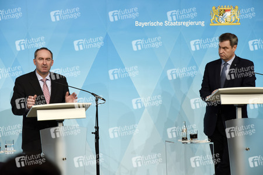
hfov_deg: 18.6
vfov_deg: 12.4
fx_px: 803
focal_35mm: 110
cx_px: 132
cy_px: 88
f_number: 6.3
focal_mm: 110
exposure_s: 1/100
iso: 1600
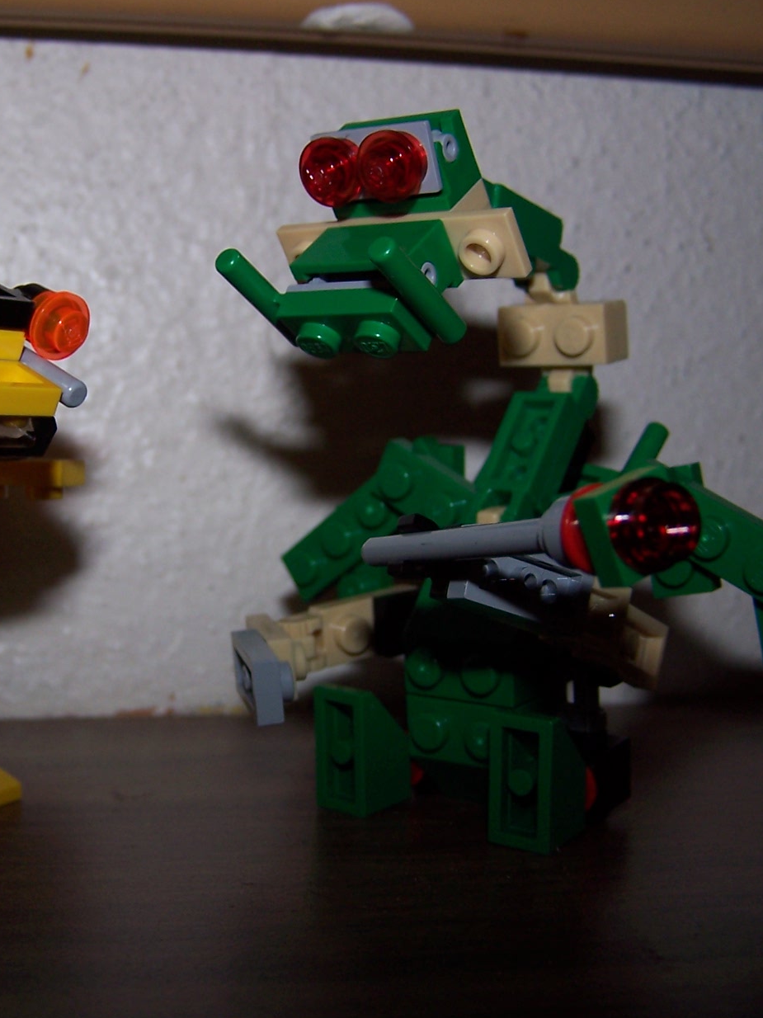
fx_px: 1499
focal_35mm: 51
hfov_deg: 28.2
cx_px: 210
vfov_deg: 37.5
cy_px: 510
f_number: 2.8
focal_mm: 6.3
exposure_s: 1/60
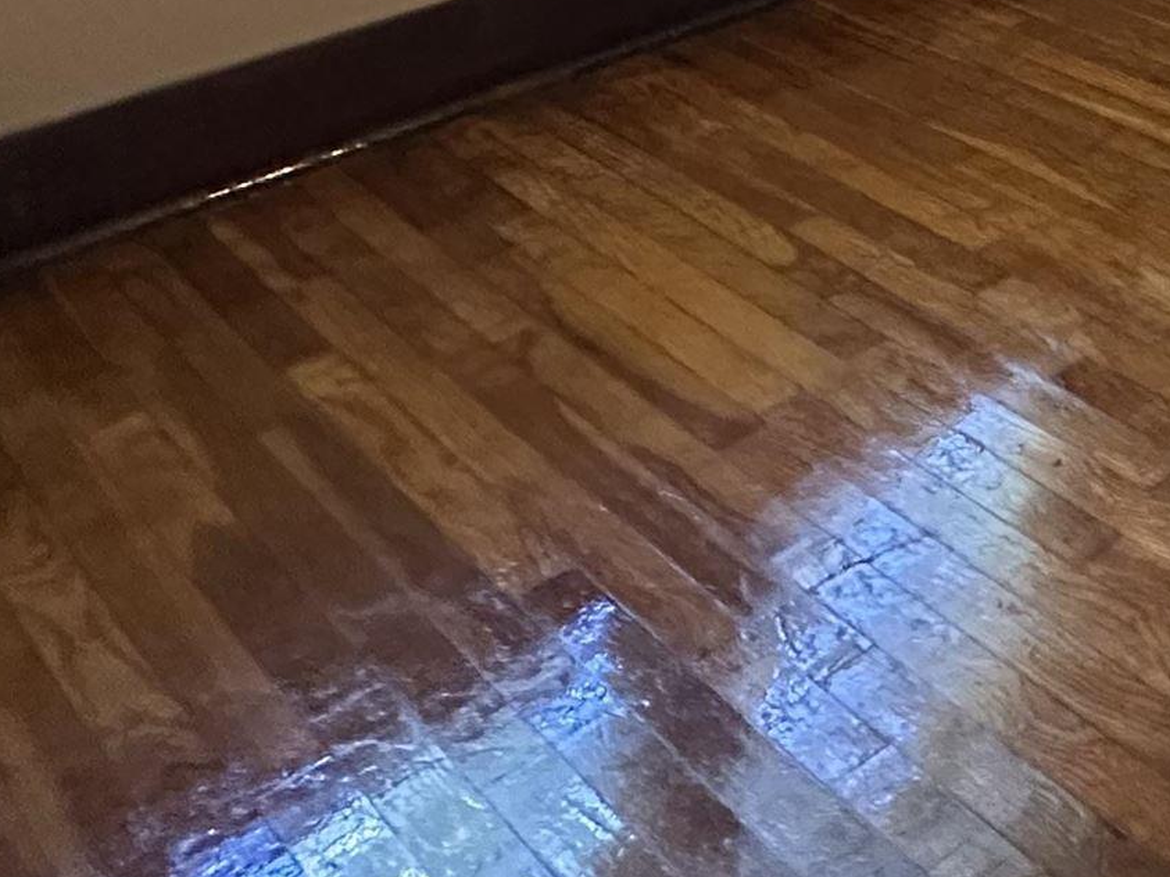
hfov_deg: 28.2
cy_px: -620
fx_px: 1724
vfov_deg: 21.2
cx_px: 1652
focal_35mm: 51
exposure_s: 1/60
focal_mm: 2.22
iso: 500
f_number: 2.2
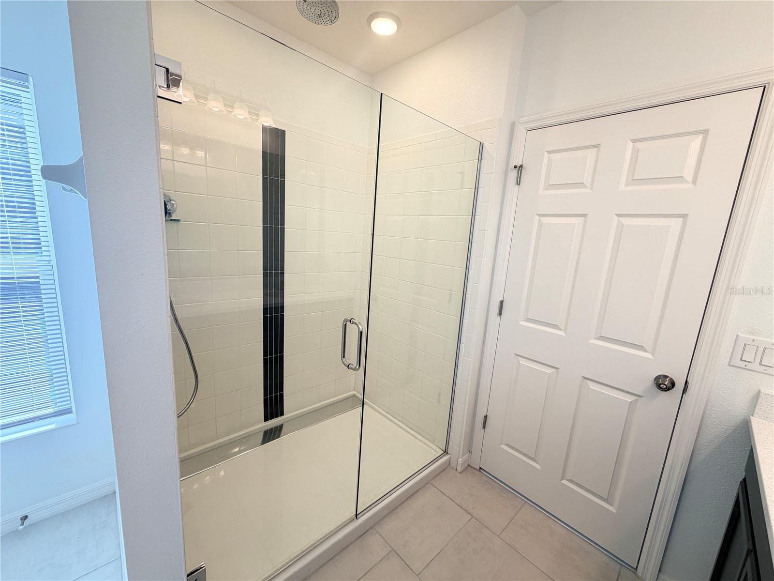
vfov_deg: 85.7
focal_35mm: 14
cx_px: 387
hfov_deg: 102.1
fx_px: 313
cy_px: 290
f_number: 2.2
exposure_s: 1/120
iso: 125
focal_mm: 2.22
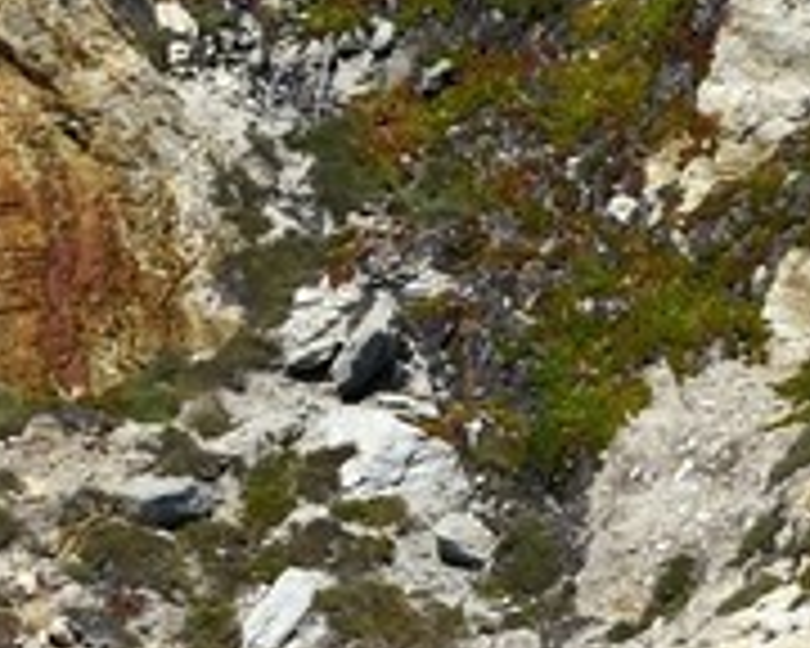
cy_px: -11
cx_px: 3128
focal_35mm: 585
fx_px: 14024
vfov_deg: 2.6
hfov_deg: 3.2
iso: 200
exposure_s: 1/640
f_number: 10
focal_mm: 70
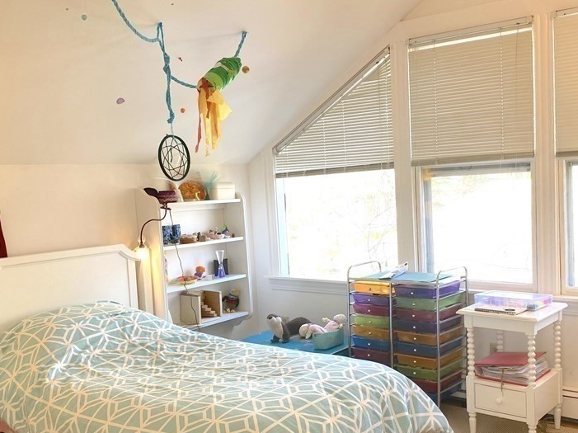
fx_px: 634
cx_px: 345
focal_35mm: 38
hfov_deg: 48.7
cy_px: 245
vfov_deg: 37.6
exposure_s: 1/120
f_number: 1.8
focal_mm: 4.25
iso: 50
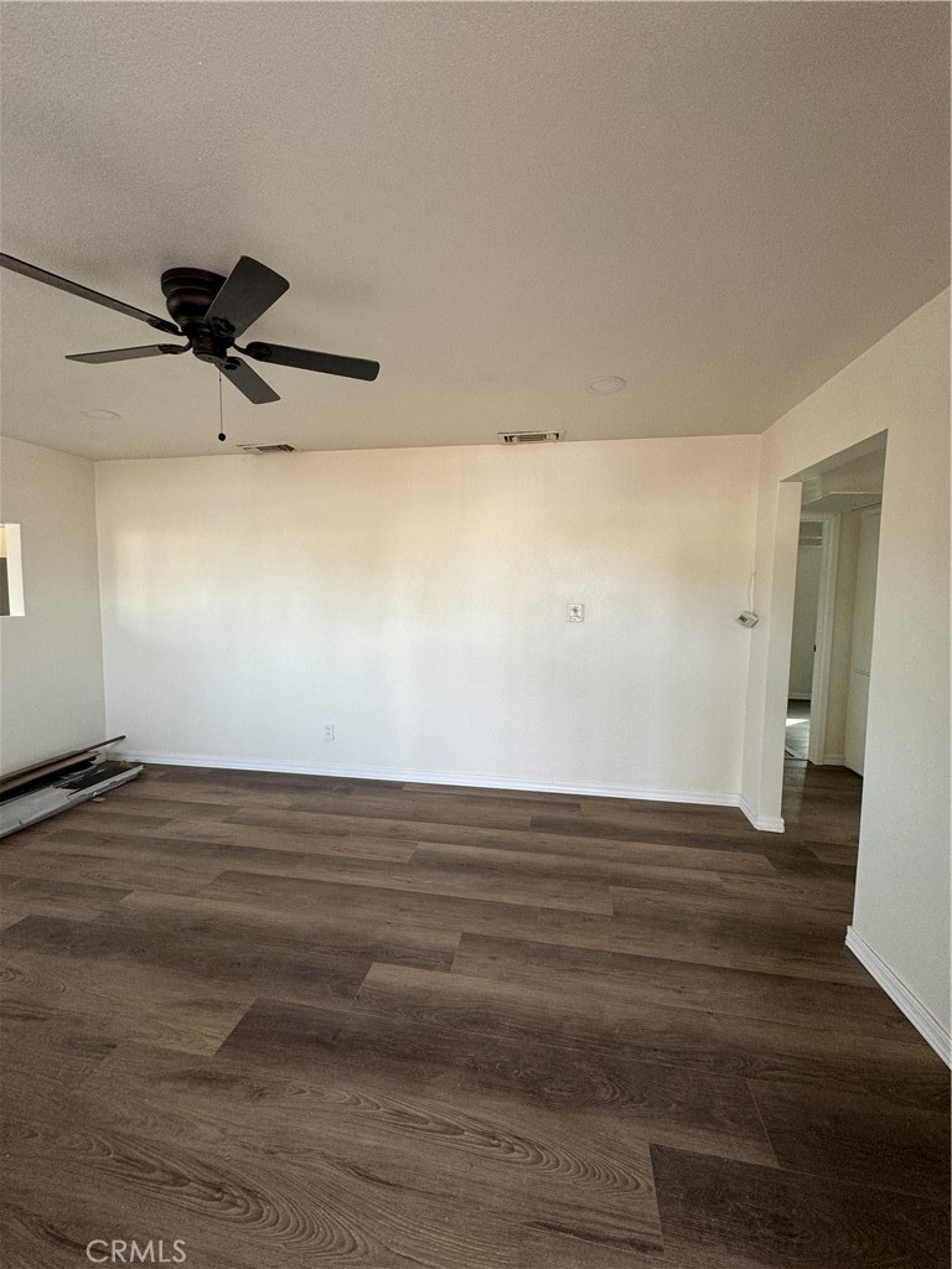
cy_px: 634
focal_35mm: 14
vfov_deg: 102.1
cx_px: 476
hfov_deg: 85.7
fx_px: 513
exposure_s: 1/99
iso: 125
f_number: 2.2
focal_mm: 2.22
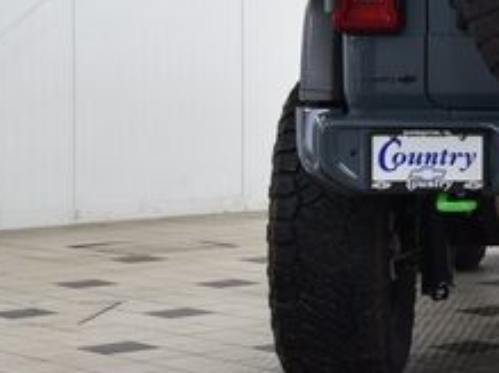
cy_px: 58
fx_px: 2124
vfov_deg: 10.0
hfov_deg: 13.0
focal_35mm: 147
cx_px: 643
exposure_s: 1/15
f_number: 6.3
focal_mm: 35
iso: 450
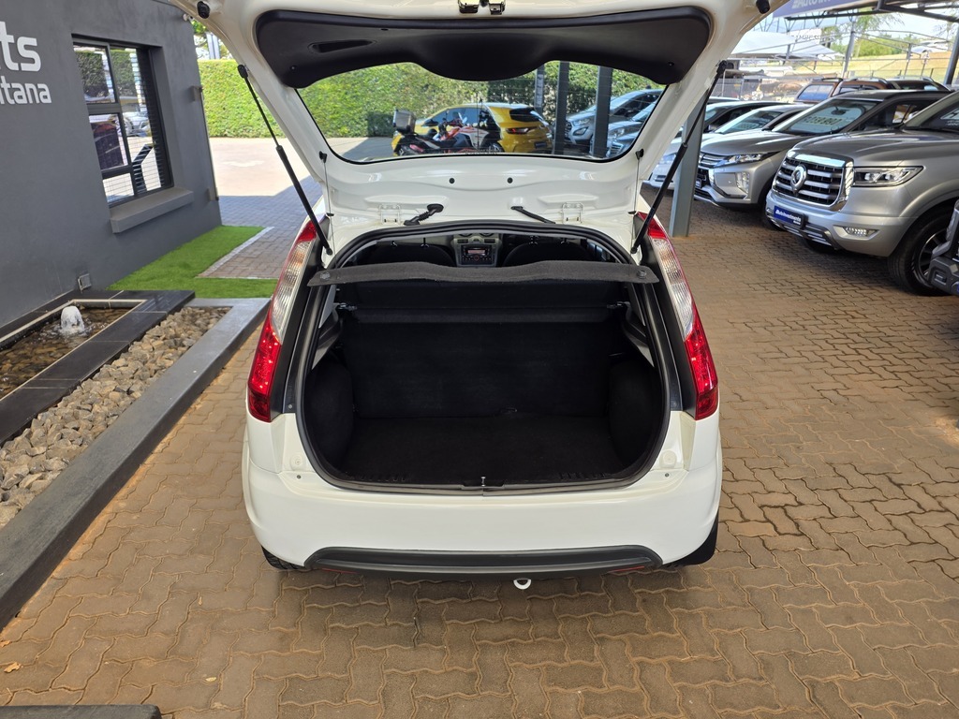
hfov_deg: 73.9
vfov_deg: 58.9
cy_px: 360
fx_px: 637
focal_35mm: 23
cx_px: 480
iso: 50
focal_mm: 6.25
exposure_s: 1/359
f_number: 1.7
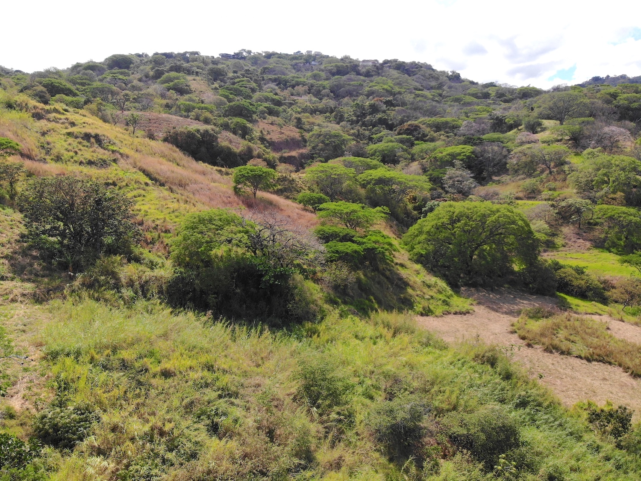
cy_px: 240
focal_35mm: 24
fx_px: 444
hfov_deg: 71.6
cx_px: 320
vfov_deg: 56.8
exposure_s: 1/909
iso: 100
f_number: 2.8
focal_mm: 4.5
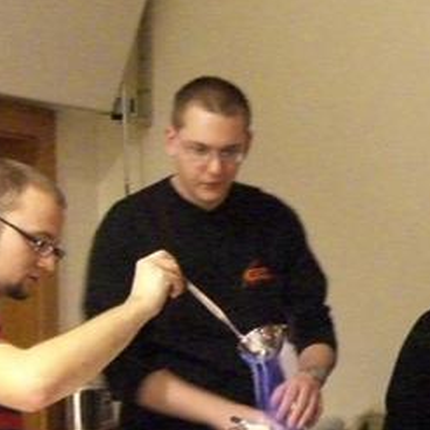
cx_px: 346
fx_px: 1223
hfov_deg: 19.7
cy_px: 404
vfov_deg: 19.5
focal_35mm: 87
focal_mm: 6.3
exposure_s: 1/20
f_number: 3.1
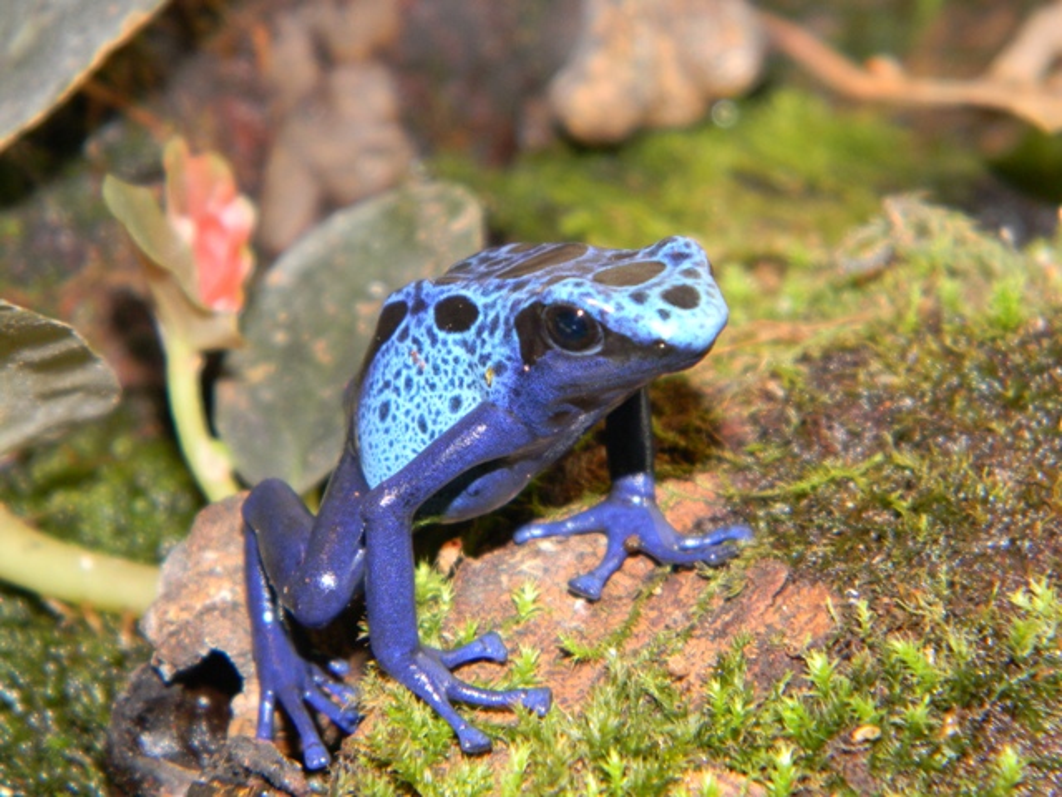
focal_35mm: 148
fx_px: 4541
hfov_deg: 13.3
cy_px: 398
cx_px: 531
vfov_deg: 10.0
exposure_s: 1/30
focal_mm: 26.8
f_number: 10
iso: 200
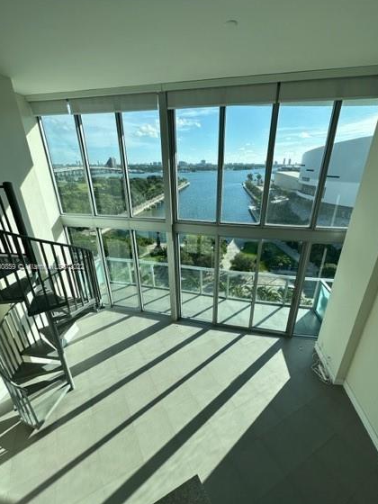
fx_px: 233
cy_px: 267
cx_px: 197
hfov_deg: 78.1
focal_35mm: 16
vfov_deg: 94.4
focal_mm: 2.22
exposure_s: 1/1531
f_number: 2.2
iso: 40
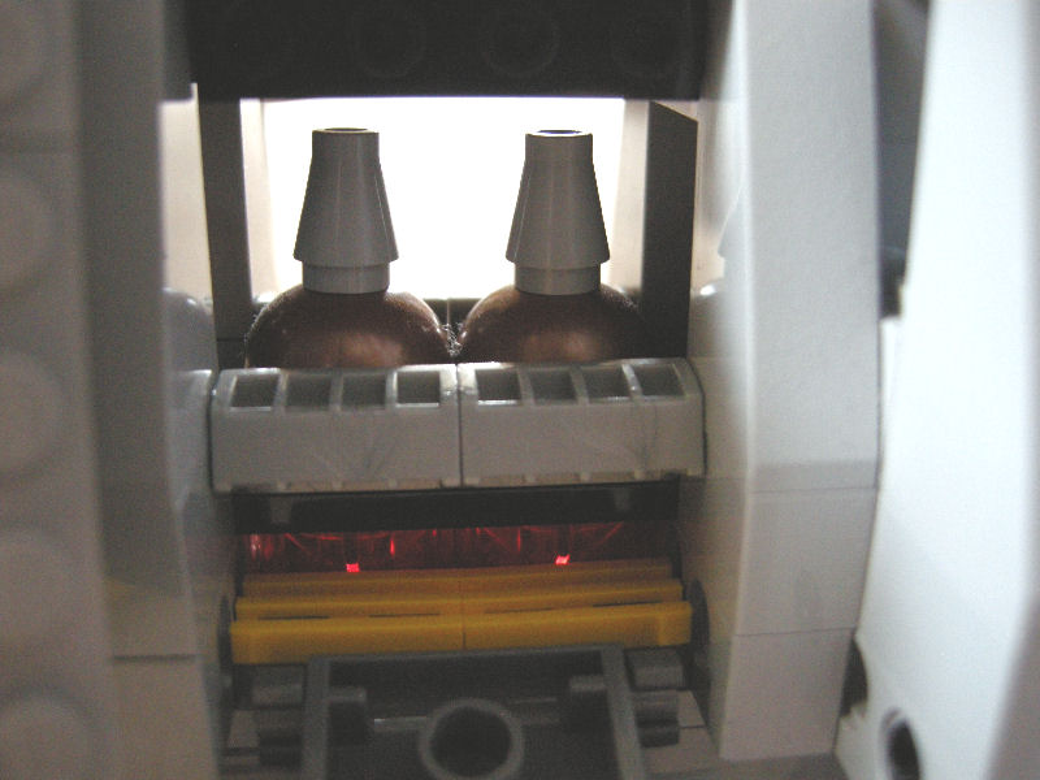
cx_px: 520
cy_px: 390
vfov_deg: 40.7
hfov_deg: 52.6
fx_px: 1052
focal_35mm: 35
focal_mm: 7.5
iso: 400
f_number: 2.7
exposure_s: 1/20.1
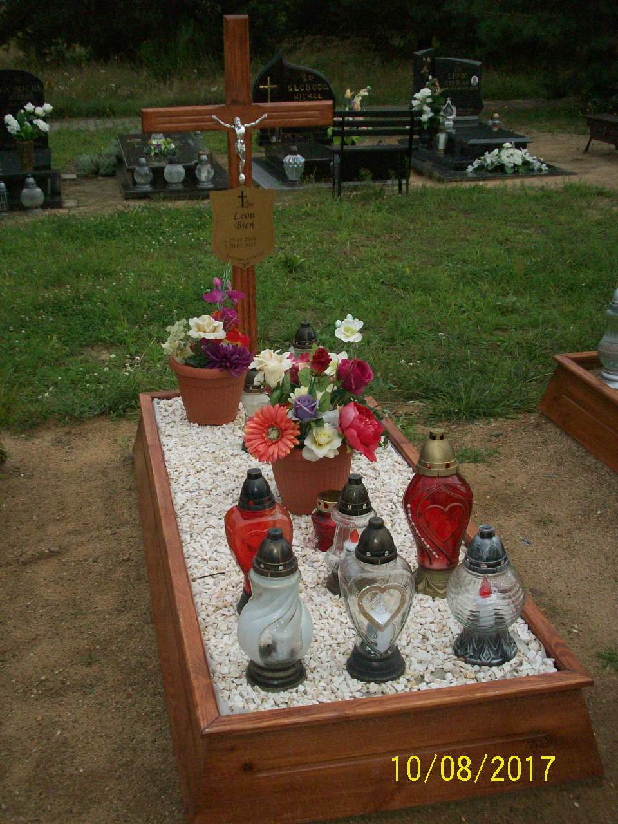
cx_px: 309
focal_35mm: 46
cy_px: 412
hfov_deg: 31.5
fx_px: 1095
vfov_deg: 41.2
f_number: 6.3
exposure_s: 1/1236
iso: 200
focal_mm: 7.6
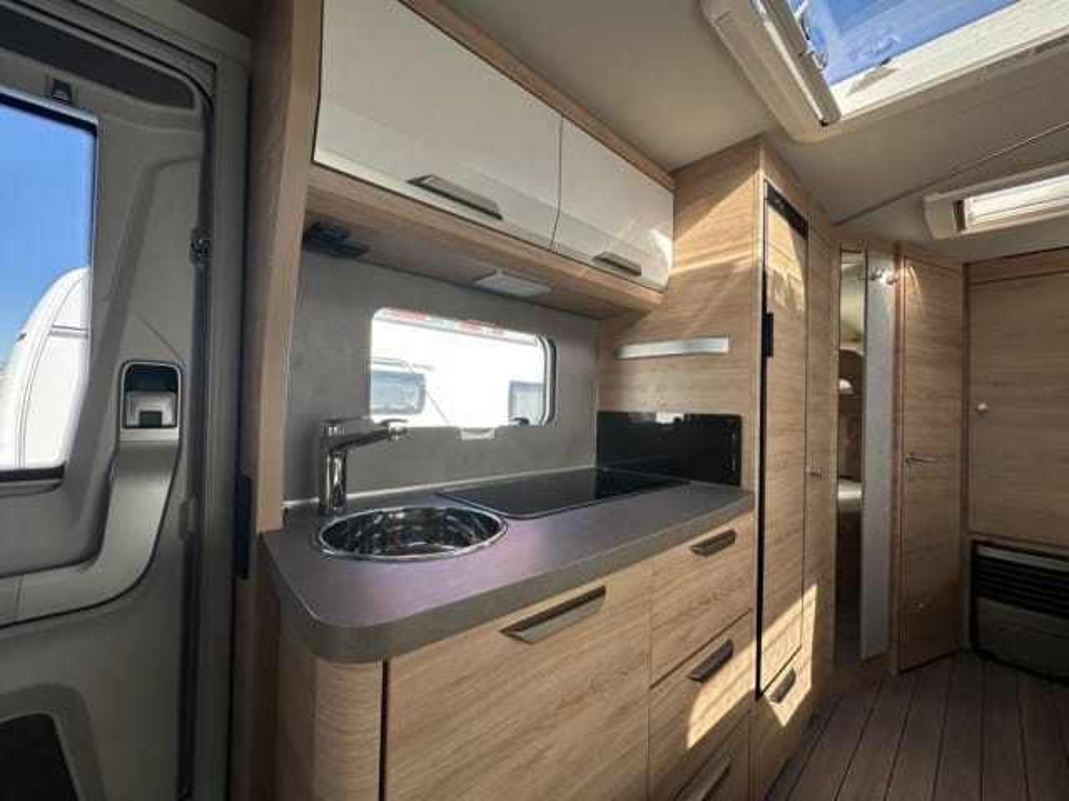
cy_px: 400
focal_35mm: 14
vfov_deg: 85.7
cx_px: 534
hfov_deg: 102.1
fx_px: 432
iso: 40
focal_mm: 2.22
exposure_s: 1/99
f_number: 2.2
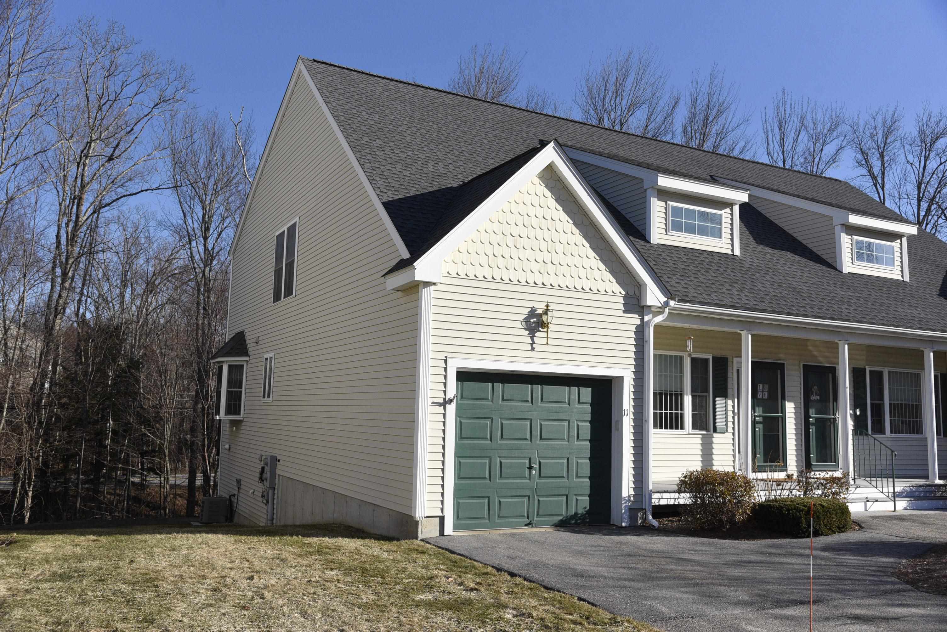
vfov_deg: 42.4
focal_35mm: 31
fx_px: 816
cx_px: 474
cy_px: 316
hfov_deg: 60.3
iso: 1000
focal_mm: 31
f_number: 5.6
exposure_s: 1/4000
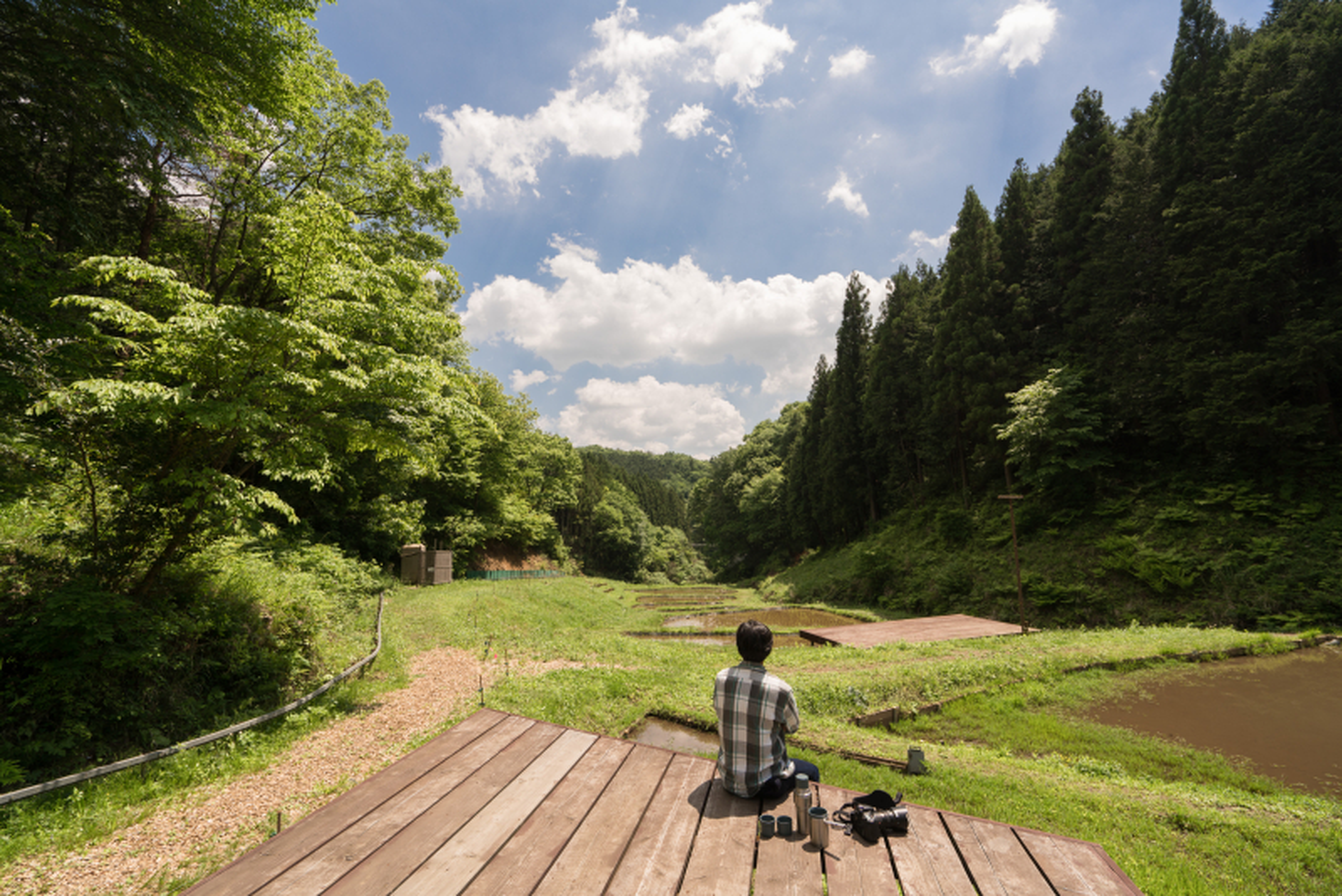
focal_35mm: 16
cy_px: 448
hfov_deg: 96.7
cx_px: 671
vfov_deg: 73.8
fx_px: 597
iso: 50
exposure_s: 1/640
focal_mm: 16
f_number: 5
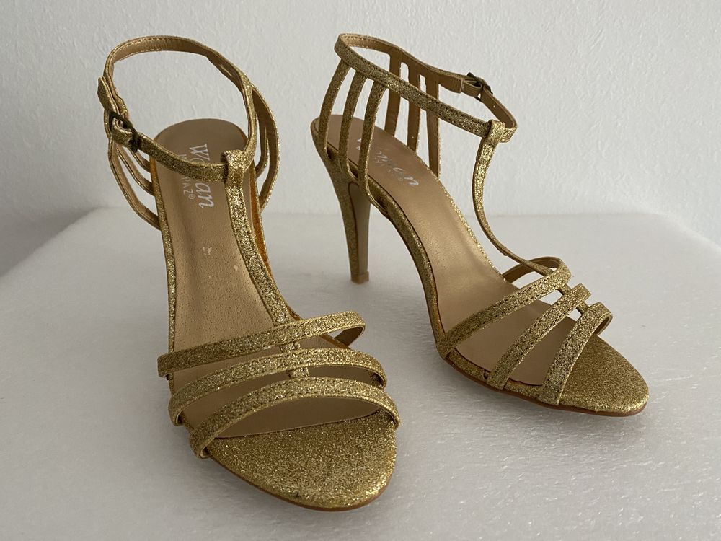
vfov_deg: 53.1
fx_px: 542
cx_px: 360
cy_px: 270
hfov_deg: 67.3
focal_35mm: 26
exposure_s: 1/50
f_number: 1.8
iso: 500
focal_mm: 4.25
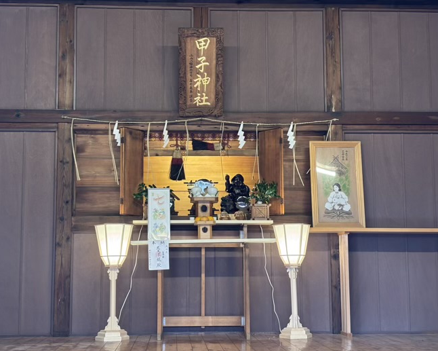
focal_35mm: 55
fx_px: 713
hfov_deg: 34.1
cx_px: 203
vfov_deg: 27.6
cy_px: 178
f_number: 1.6
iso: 160
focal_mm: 5.96
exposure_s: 1/41
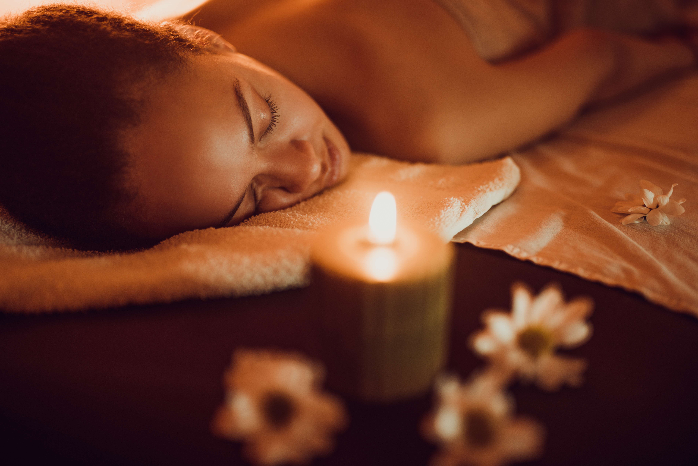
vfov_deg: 27.0
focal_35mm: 50
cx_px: 349
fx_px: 970
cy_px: 233
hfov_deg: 39.6
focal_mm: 50
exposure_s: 1/100
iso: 100
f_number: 1.4
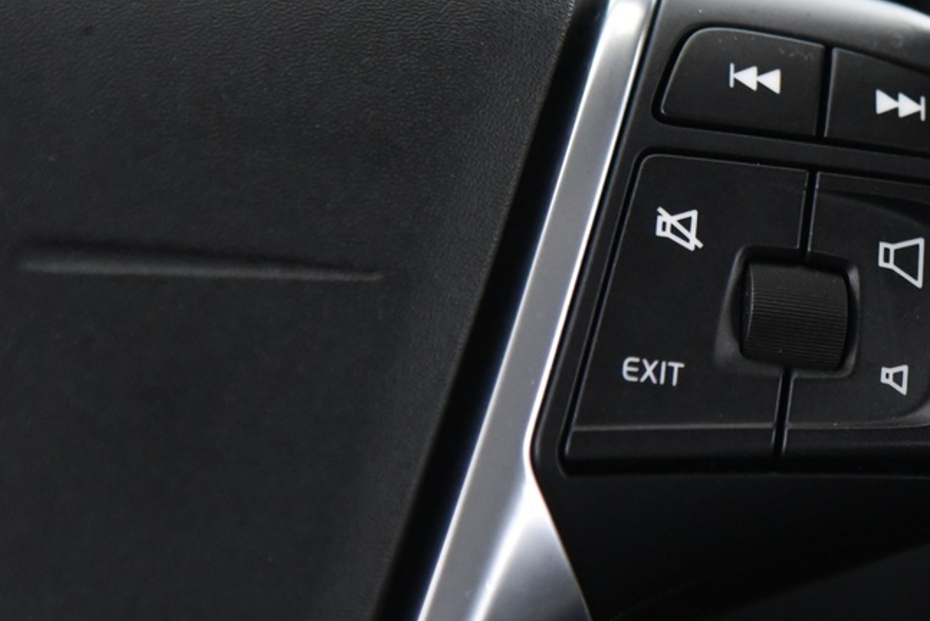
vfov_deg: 6.4
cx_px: 929
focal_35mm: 215
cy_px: 157
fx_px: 5556
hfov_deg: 9.5
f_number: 4
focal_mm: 86
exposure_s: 1/20
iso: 4000
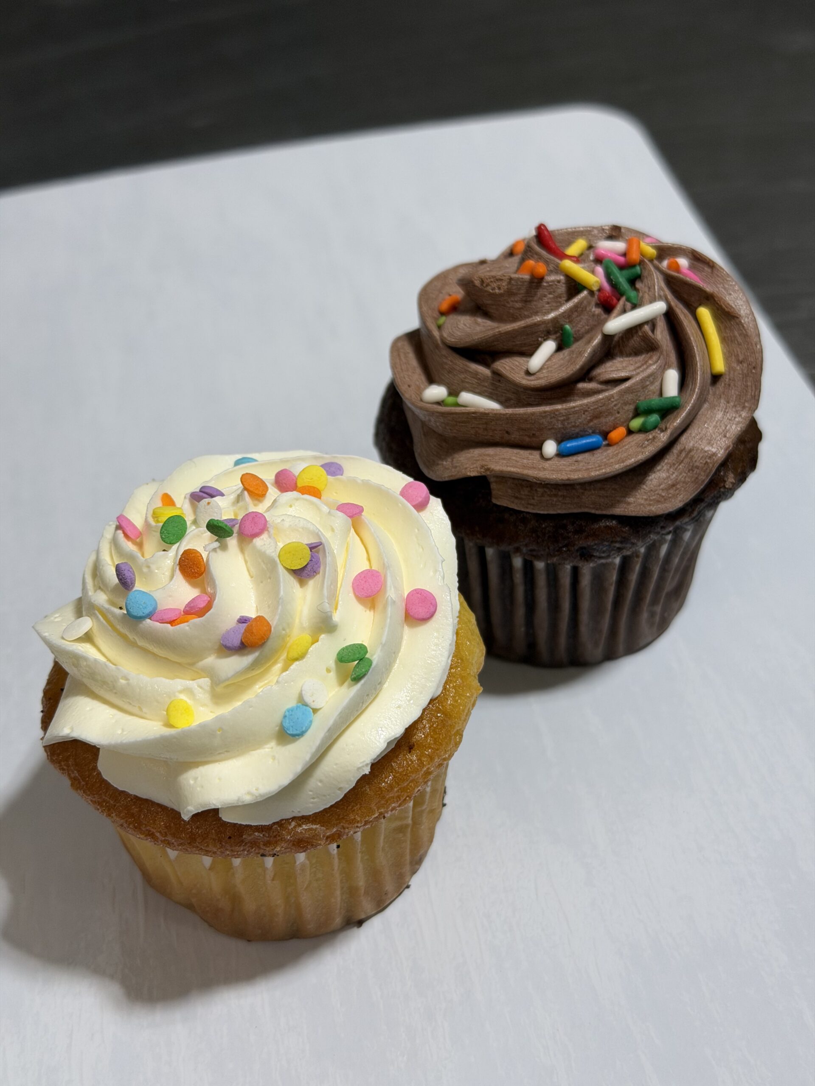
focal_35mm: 48
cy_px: 543
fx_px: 1507
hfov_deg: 30.3
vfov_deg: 39.7
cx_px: 408
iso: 64
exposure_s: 1/120
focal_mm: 6.76
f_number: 1.78
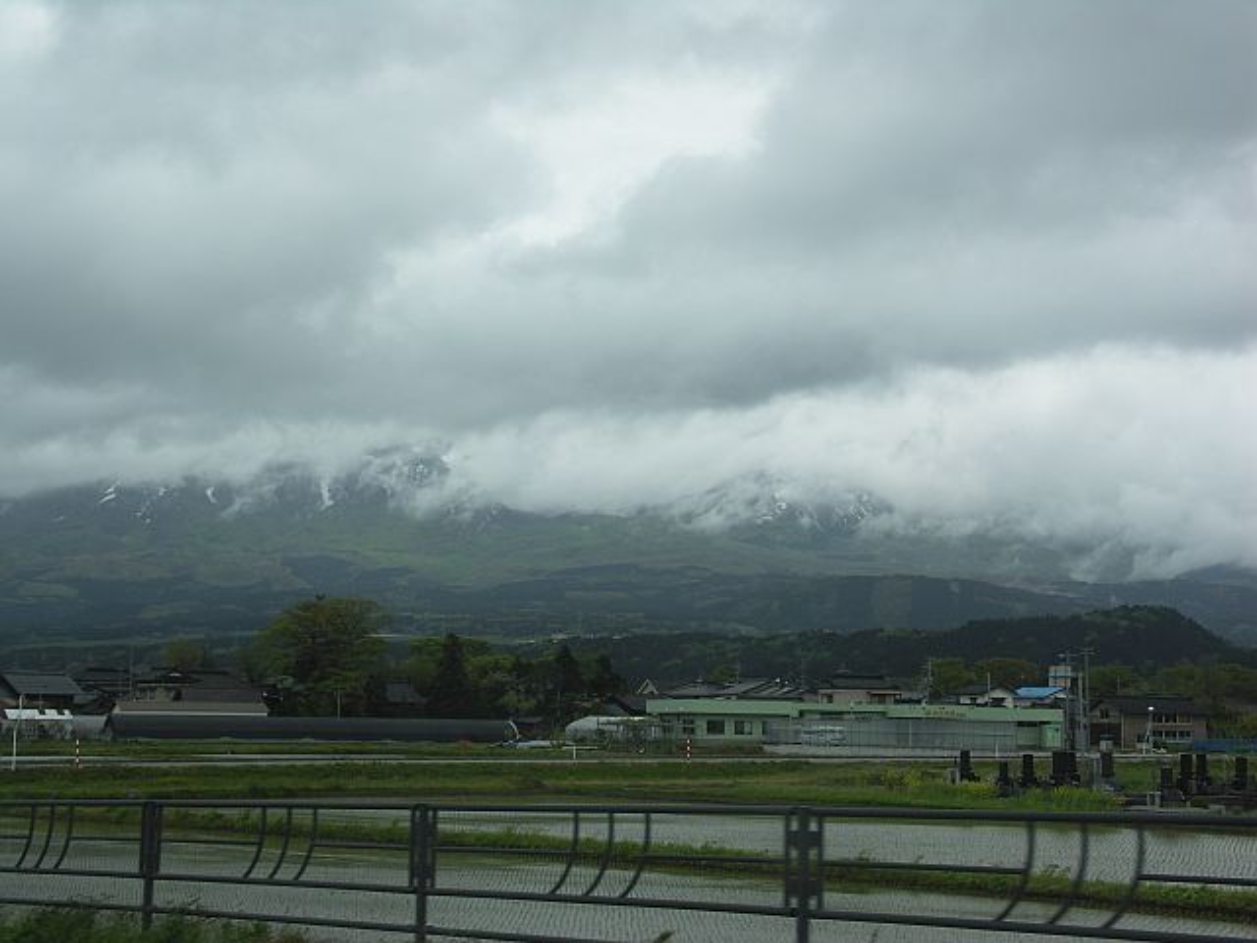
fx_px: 2324
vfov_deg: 22.9
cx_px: 628
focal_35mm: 64
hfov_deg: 30.3
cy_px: 472
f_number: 5.6
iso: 50
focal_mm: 16.5
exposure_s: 1/320
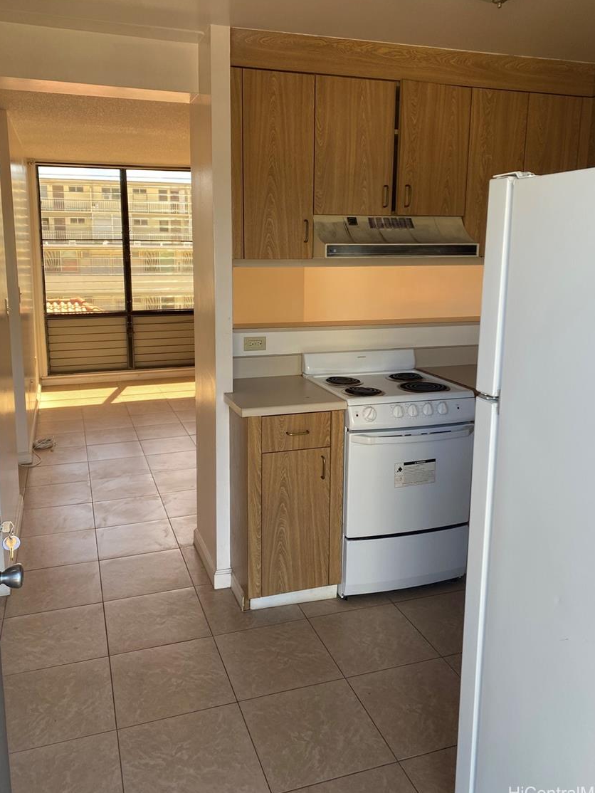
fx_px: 641
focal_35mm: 28
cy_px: 373
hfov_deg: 49.8
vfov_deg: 63.4
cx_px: 293
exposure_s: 1/122
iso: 40
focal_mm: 4.25
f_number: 1.8
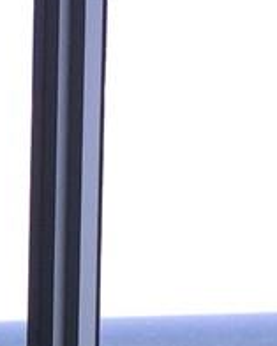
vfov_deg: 7.9
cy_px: 754
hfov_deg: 6.2
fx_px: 2365
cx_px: -559
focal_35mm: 231
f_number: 2.2
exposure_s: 1/476
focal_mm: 4.15
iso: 32
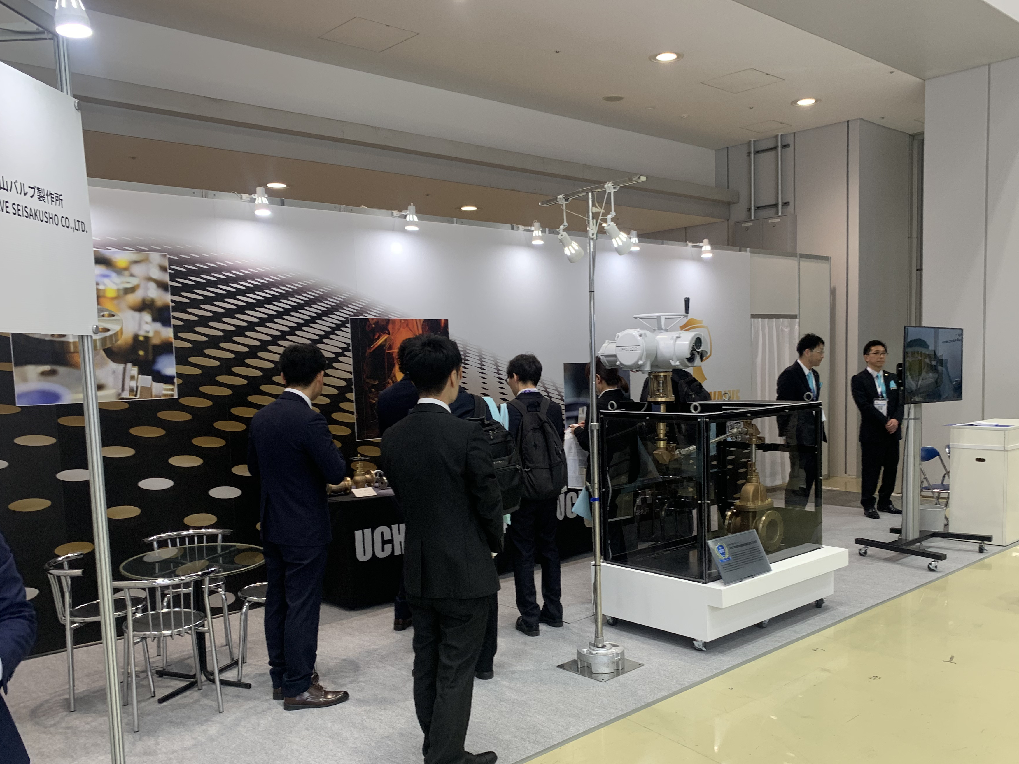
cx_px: 562
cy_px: 440
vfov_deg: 46.6
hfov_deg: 59.8
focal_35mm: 30
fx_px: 883
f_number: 1.8
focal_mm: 4.25
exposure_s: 1/50
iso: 50
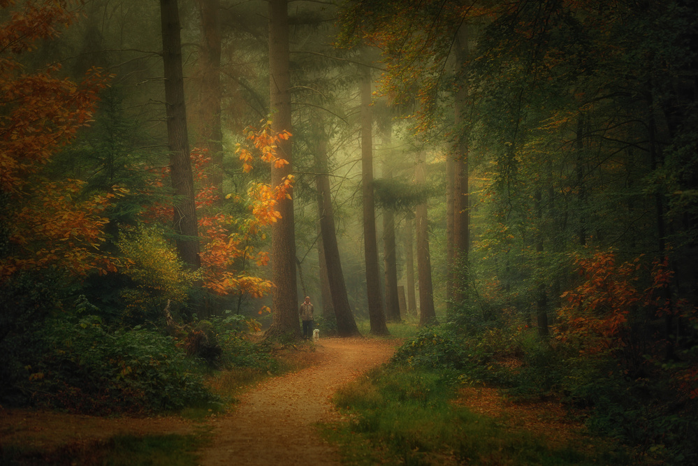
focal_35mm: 119
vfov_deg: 11.5
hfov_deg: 17.2
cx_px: 349
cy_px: 233
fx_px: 2308
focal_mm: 119
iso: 800
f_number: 4.5
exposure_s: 1/320
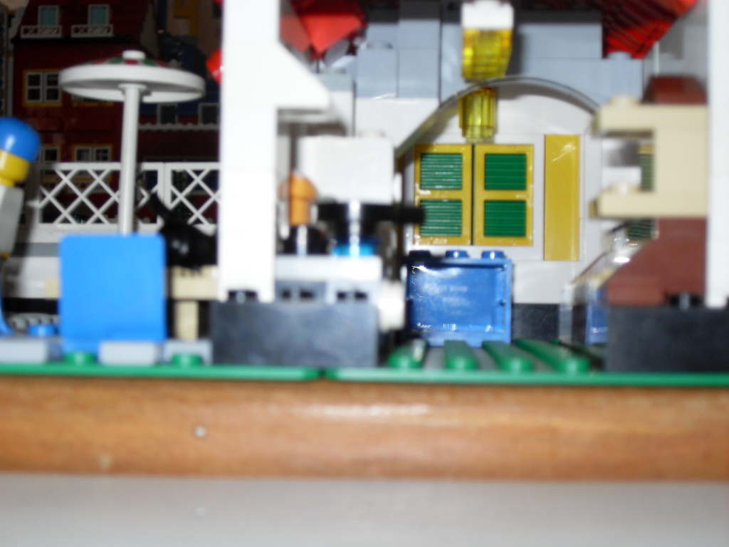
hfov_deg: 30.7
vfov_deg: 23.3
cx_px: 364
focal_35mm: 63
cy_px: 274
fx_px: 1327
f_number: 3.7
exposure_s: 1/60
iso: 100
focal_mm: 10.1
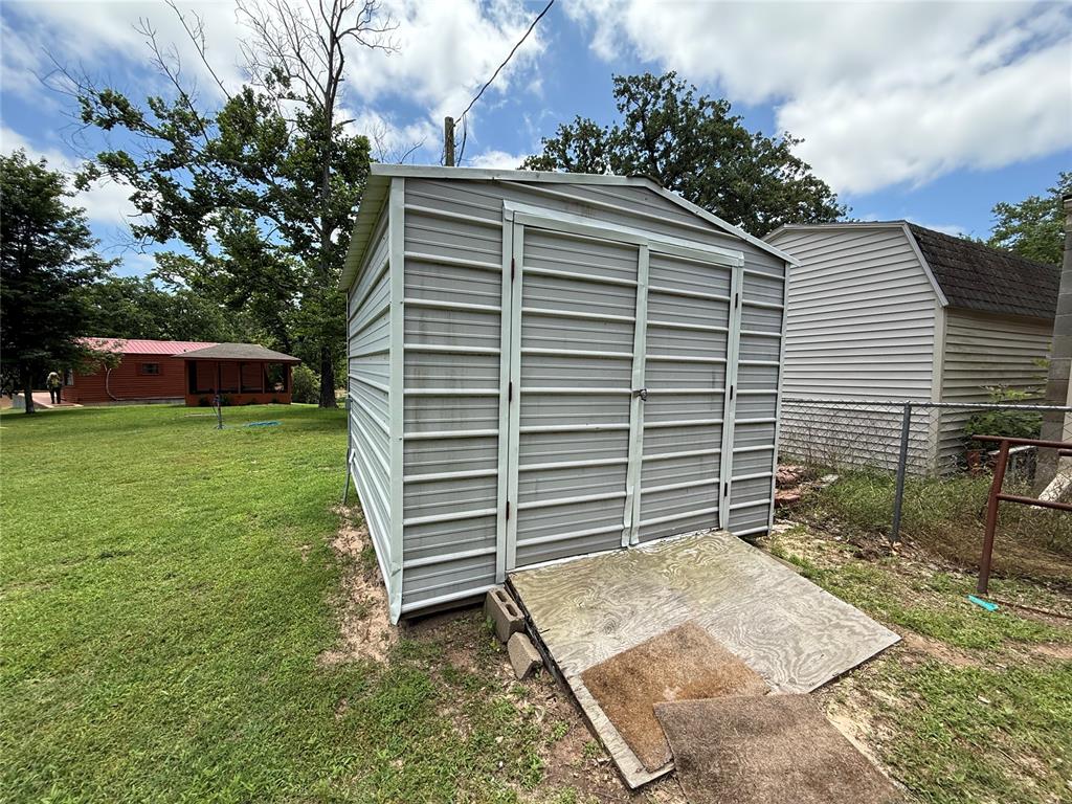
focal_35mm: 14
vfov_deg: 85.7
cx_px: 536
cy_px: 402
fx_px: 434
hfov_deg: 102.1
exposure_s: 1/830
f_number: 2.2
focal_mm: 2.22
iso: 50
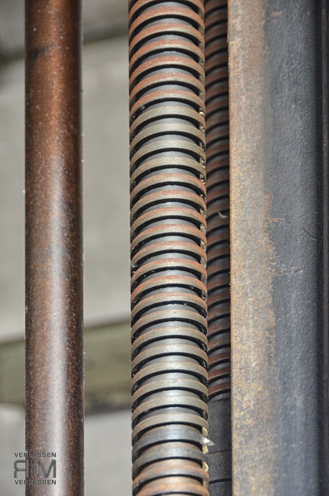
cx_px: 164
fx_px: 1962
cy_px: 248
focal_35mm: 142
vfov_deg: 14.4
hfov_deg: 9.6
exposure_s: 1/40
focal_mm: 95
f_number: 5.3
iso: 1600
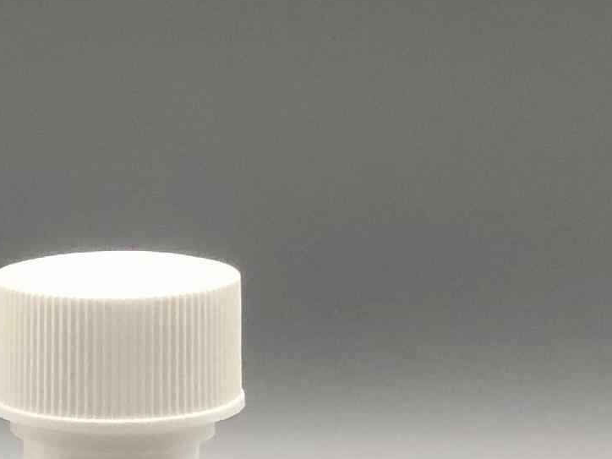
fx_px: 2758
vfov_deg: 9.4
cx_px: -145
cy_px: 515
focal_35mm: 156
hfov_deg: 12.3
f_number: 1.8
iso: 40
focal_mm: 3.99
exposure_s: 1/100
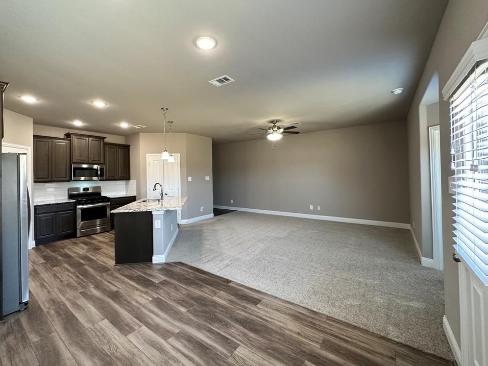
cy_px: 172
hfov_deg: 98.1
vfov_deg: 81.7
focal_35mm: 15
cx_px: 231
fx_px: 211
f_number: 2.2
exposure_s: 1/60
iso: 200
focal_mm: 2.22
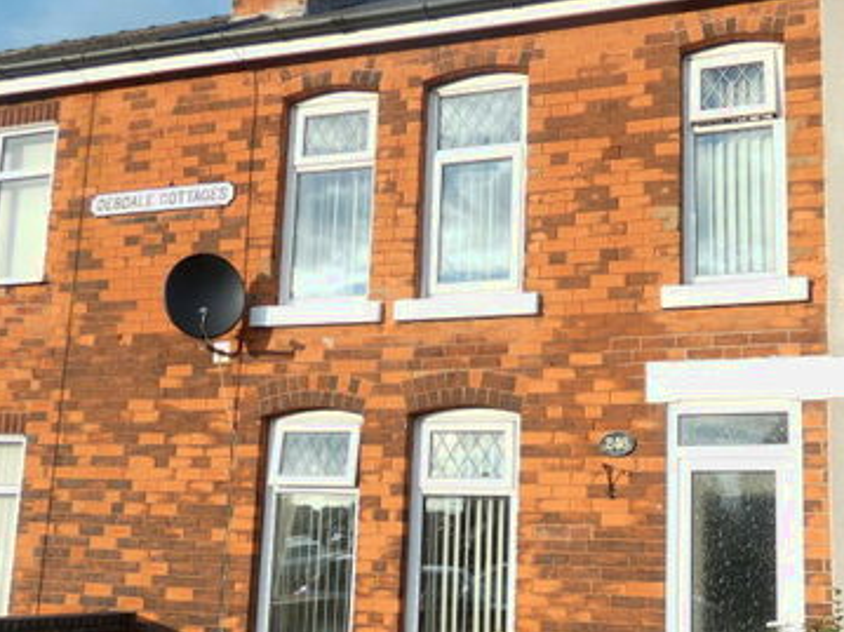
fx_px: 951
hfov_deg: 47.6
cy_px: 422
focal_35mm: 39
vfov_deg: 36.4
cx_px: 508
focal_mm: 3.6
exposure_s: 1/500
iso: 80
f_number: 2.8
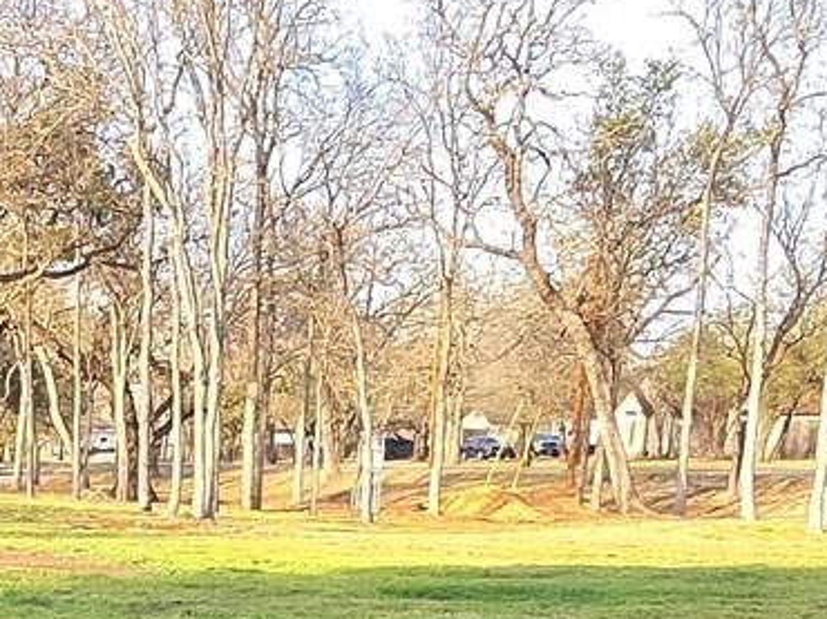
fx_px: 1719
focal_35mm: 72
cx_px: -89
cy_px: 1041
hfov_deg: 25.1
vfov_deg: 17.4
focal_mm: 2.2
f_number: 2.2
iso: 50
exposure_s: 1/292
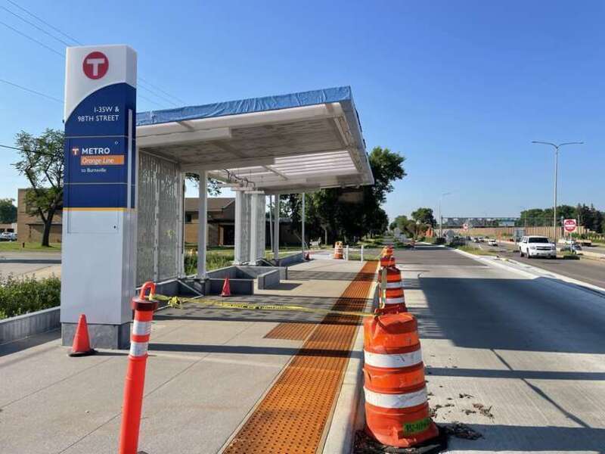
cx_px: 302
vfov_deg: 53.1
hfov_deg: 67.3
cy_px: 227
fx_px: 454
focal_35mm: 26
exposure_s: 1/2959
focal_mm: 4.2
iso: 32
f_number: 1.6
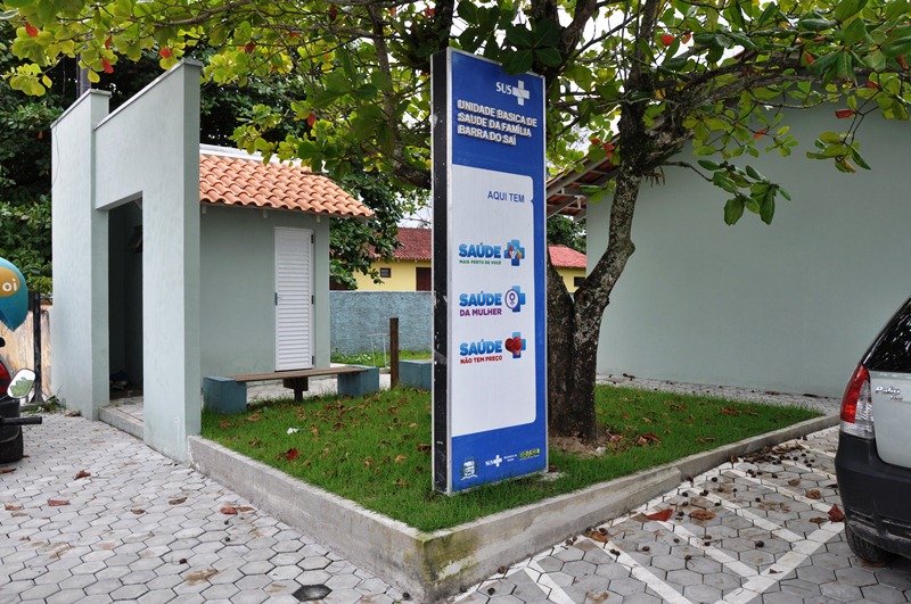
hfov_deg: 67.5
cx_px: 456
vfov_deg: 47.8
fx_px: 682
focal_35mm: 27
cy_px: 302
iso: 200
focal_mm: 18
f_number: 7.1
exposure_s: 1/200
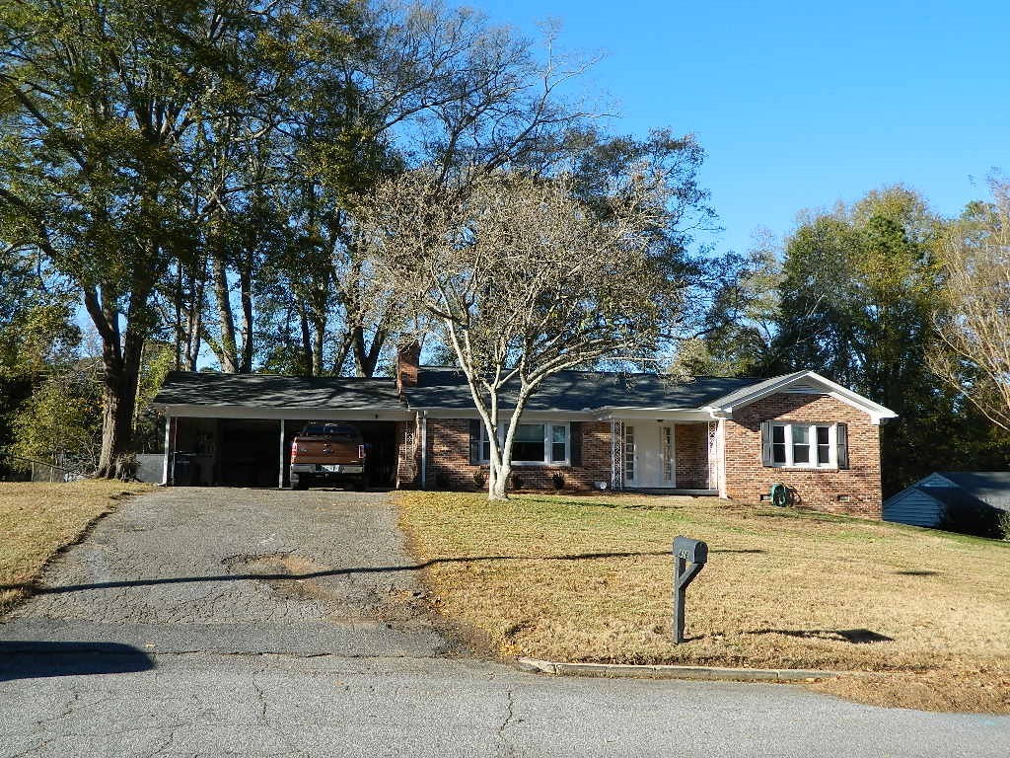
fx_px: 904
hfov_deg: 58.4
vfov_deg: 45.4
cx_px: 505
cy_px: 379
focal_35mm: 31
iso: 80
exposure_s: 1/500
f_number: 3.2
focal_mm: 5.6
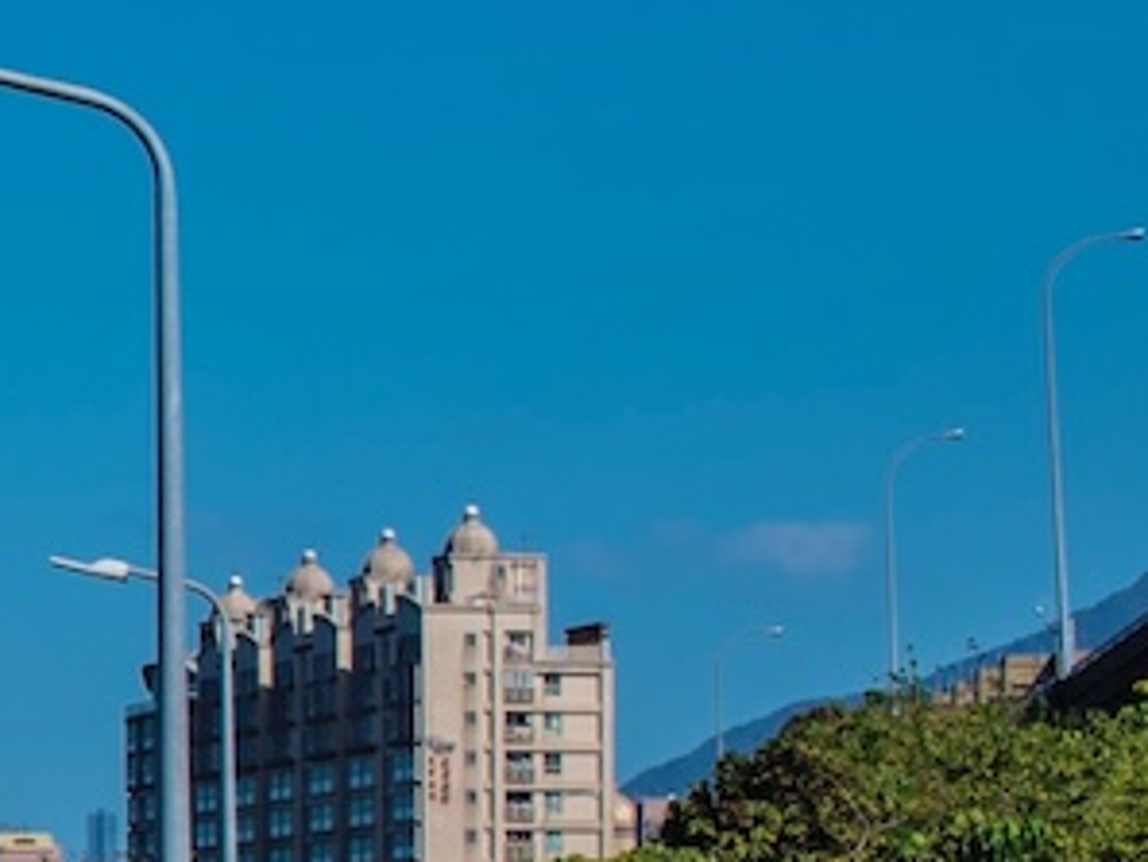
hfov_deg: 10.6
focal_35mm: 170
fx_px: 5640
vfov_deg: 8.7
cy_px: 680
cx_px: -1179
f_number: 11
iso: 100
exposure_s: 1/320
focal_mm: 35
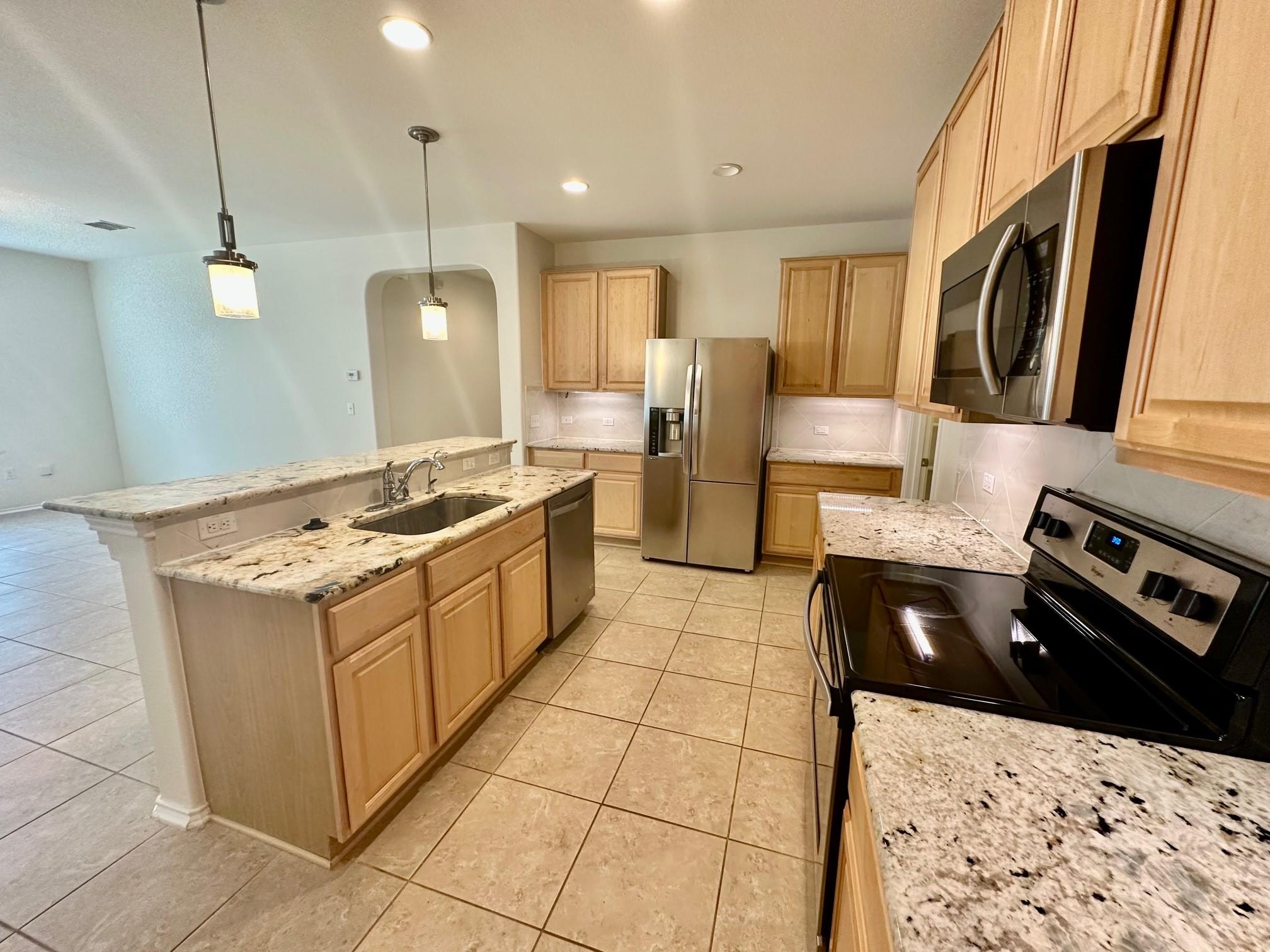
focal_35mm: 14
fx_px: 514
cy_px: 476
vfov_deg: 85.7
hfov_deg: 102.1
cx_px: 635
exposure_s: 1/60
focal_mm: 2.22
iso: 160
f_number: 2.2
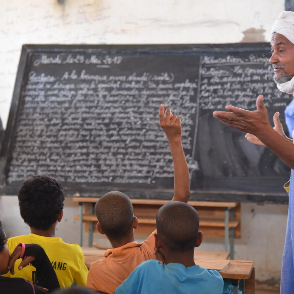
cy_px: 146
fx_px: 961
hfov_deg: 17.4
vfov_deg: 17.4
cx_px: 130
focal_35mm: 100
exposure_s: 1/125
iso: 1100
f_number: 4
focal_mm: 78
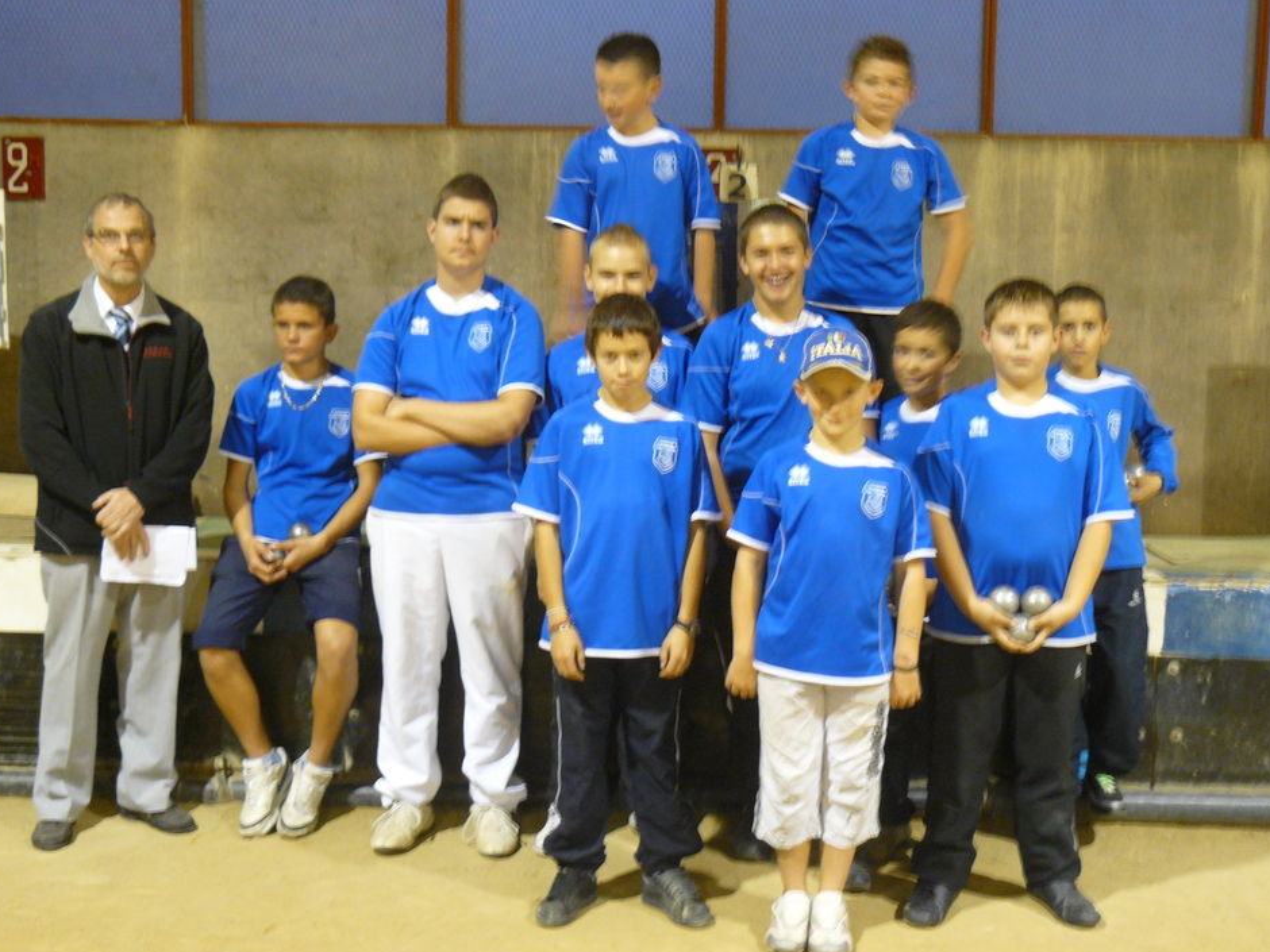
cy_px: 475
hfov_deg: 40.4
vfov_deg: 30.9
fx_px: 1724
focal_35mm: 47
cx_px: 630
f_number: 2.8
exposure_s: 1/5
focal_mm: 7.6
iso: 200
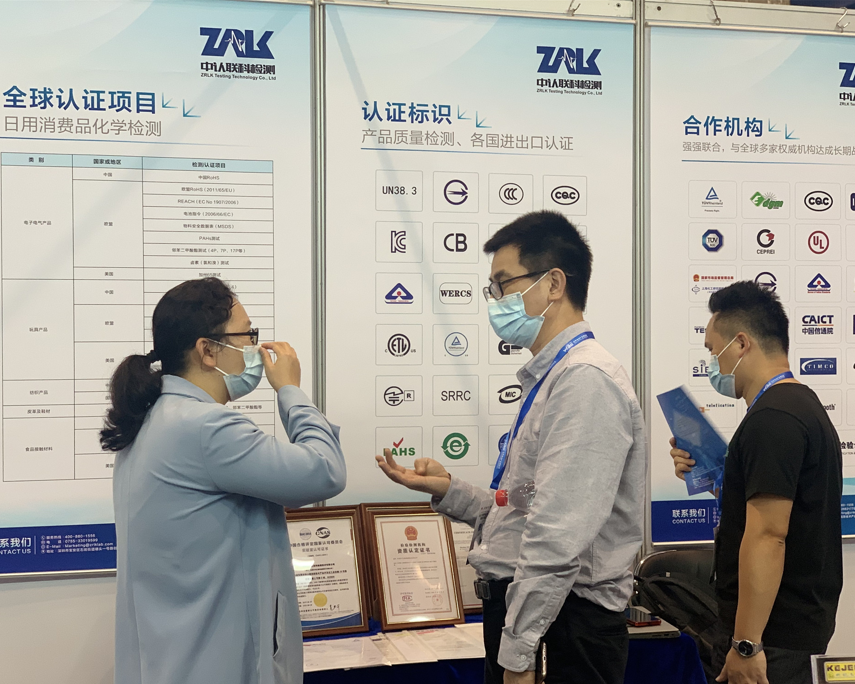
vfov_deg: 27.6
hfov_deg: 34.1
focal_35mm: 55
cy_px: 347
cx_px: 447
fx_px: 1392
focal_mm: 6
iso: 100
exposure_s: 1/50
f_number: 2.4
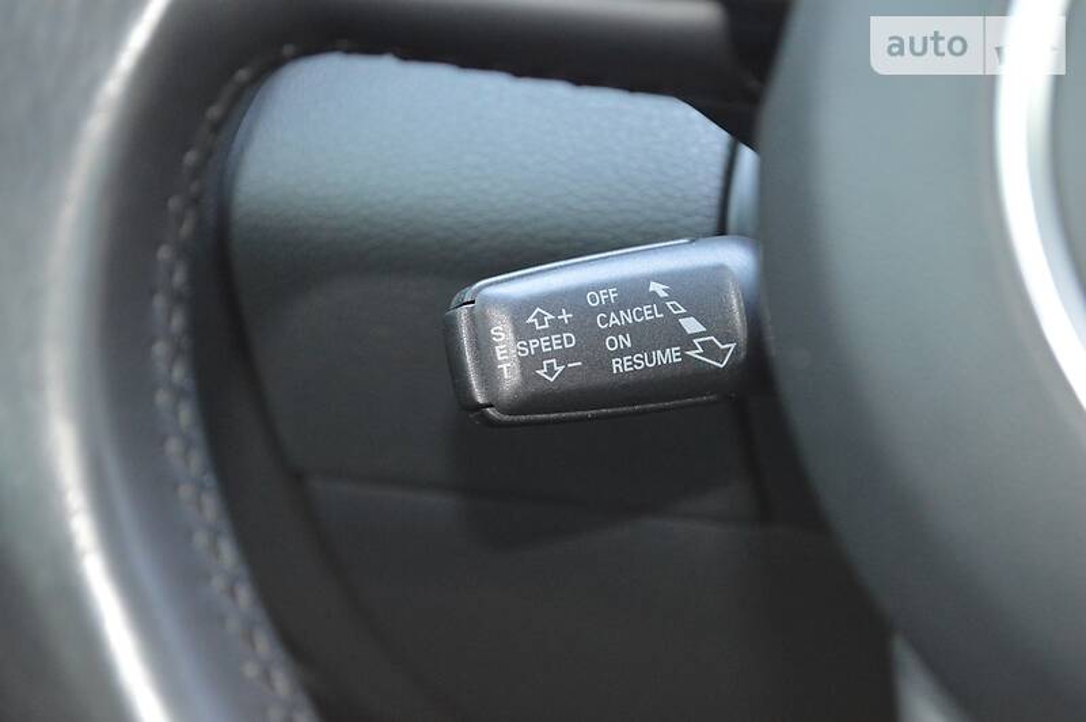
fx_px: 2487
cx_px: 543
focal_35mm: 82
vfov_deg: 16.5
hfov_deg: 24.6
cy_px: 361
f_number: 5.6
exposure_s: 1/60
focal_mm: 55
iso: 2800
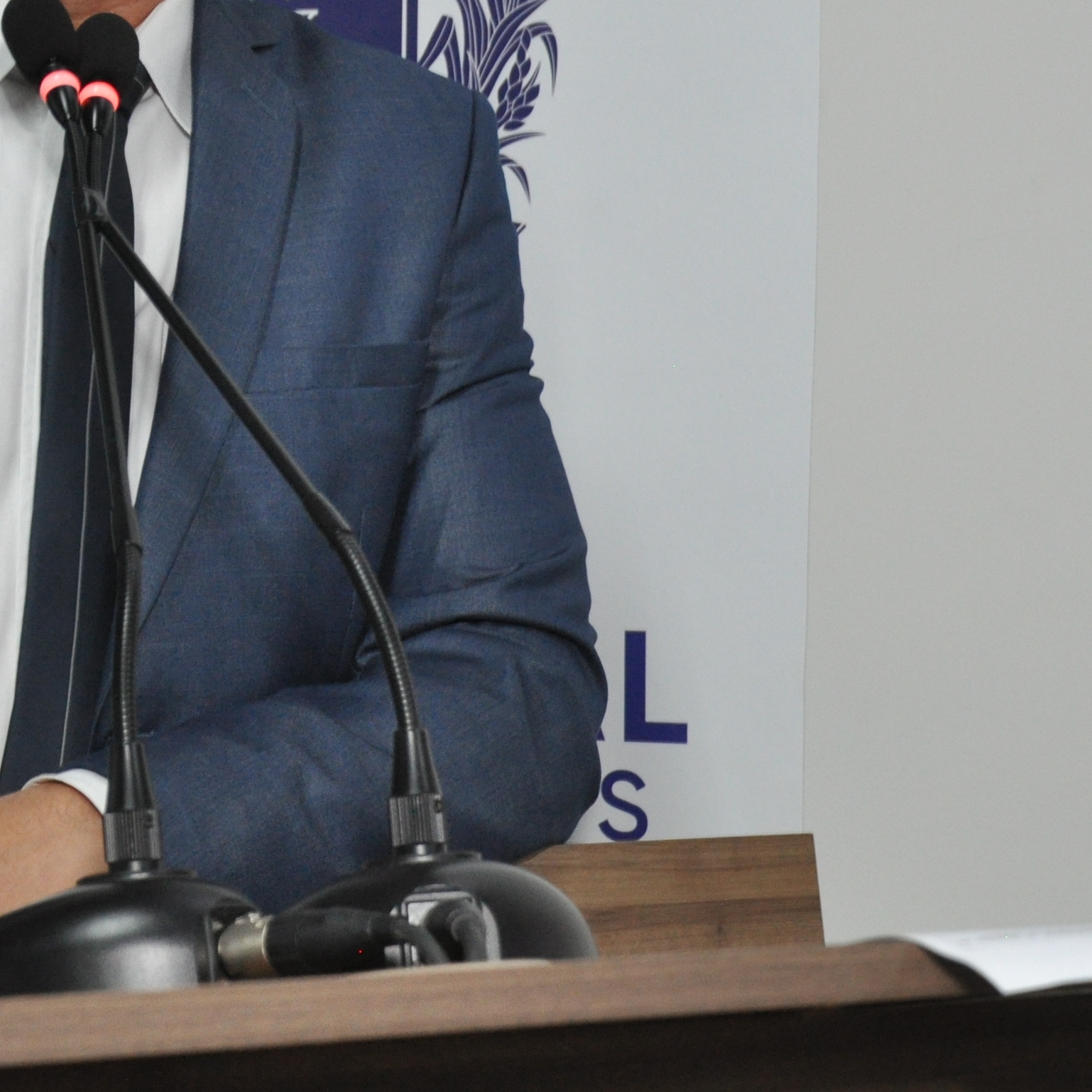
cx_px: 116
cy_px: 234
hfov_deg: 12.2
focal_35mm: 142
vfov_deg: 12.3
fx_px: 5068
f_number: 5.6
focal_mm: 40
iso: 800
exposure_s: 1/60
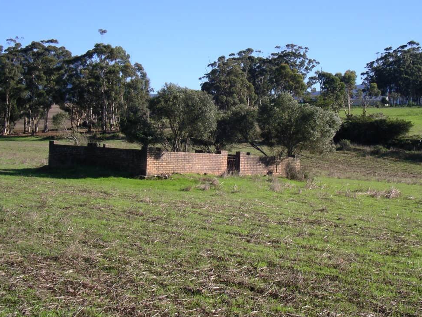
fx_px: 719
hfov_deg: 32.7
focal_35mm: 59
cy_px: 152
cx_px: 222
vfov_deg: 24.8
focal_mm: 7.5
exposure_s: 1/100
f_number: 7.5
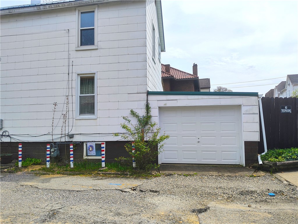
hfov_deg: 69.4
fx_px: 215
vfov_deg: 54.9
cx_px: 149
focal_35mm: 25
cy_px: 112
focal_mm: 4.15
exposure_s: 1/4346
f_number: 1.5
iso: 109
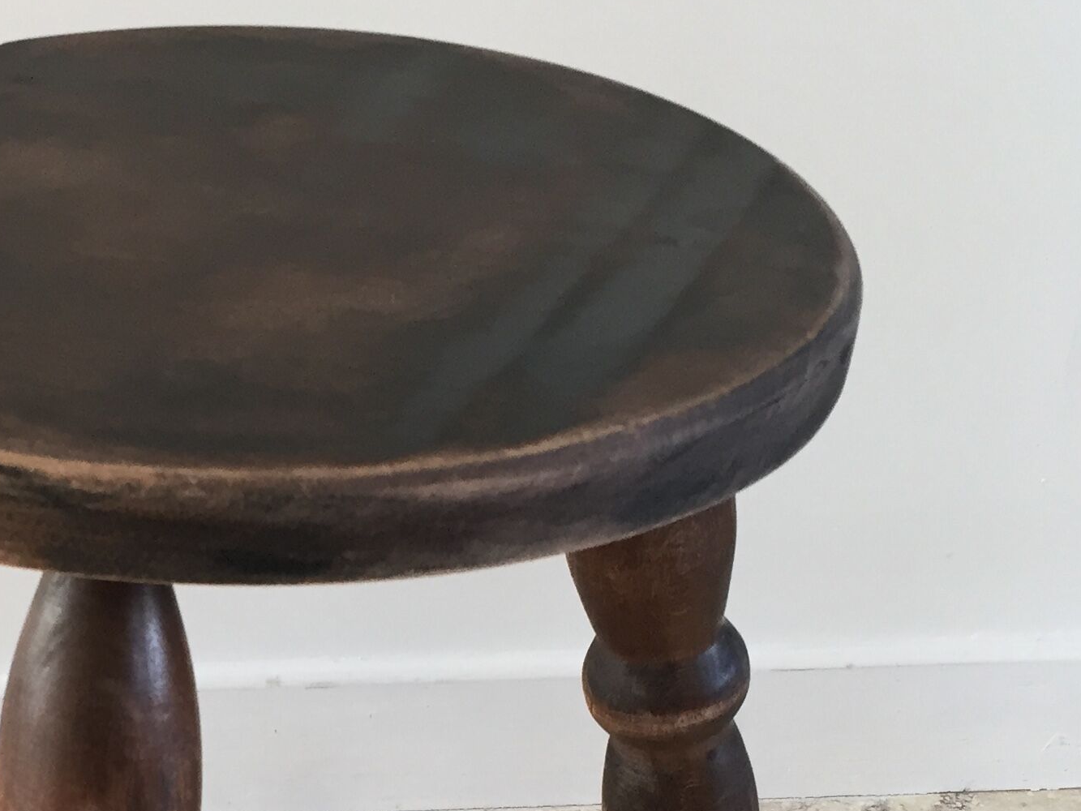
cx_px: 148
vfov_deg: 19.8
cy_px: 895
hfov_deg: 26.6
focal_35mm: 71
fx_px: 2217
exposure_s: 1/33
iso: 80
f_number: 2.2
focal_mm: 4.15
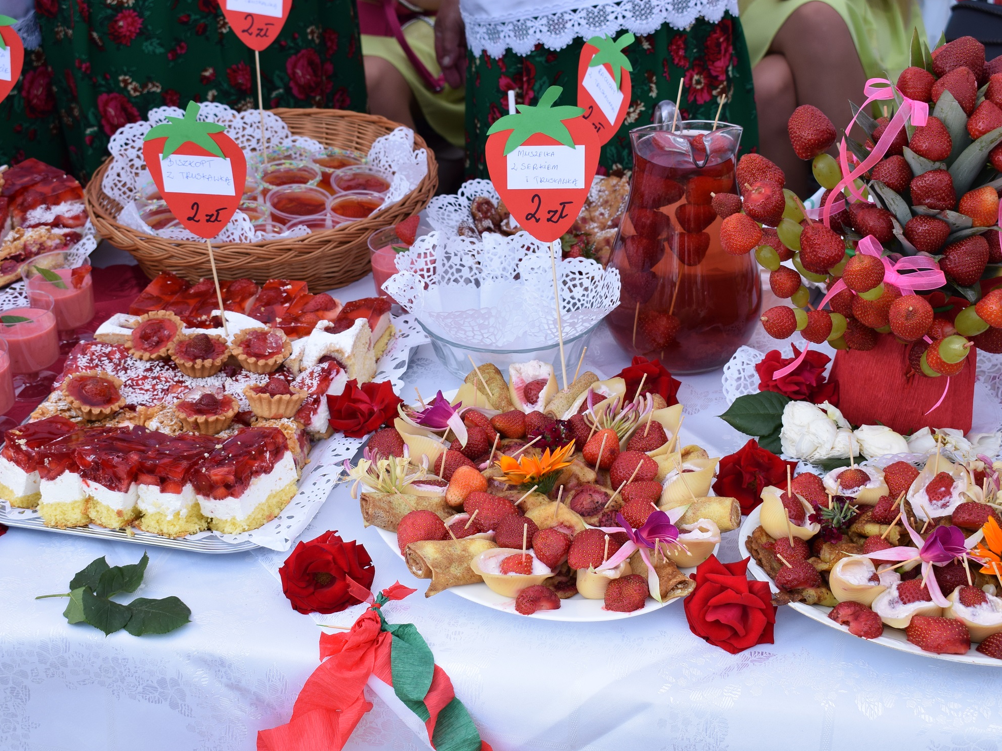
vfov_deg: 25.4
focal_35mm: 58
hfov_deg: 33.5
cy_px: 379
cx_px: 464
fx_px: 1666
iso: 200
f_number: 8
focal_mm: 35
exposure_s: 1/250
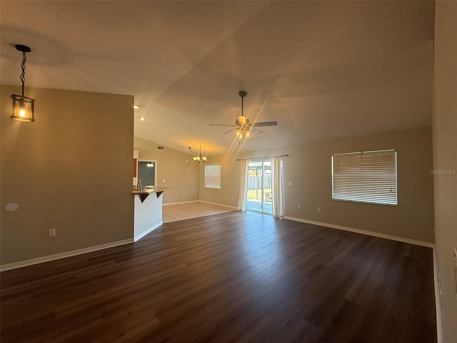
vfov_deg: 85.7
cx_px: 228
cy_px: 172
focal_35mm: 14
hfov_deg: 102.1
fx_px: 185
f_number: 2.2
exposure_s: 1/120
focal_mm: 2.22
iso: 125
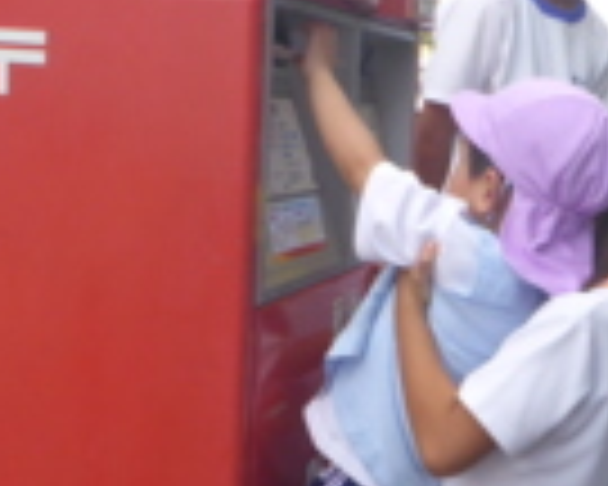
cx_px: 545
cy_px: 288
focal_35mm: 71
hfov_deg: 25.9
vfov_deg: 21.5
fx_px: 1278
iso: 200
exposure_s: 1/500
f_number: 3.3
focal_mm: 4.9
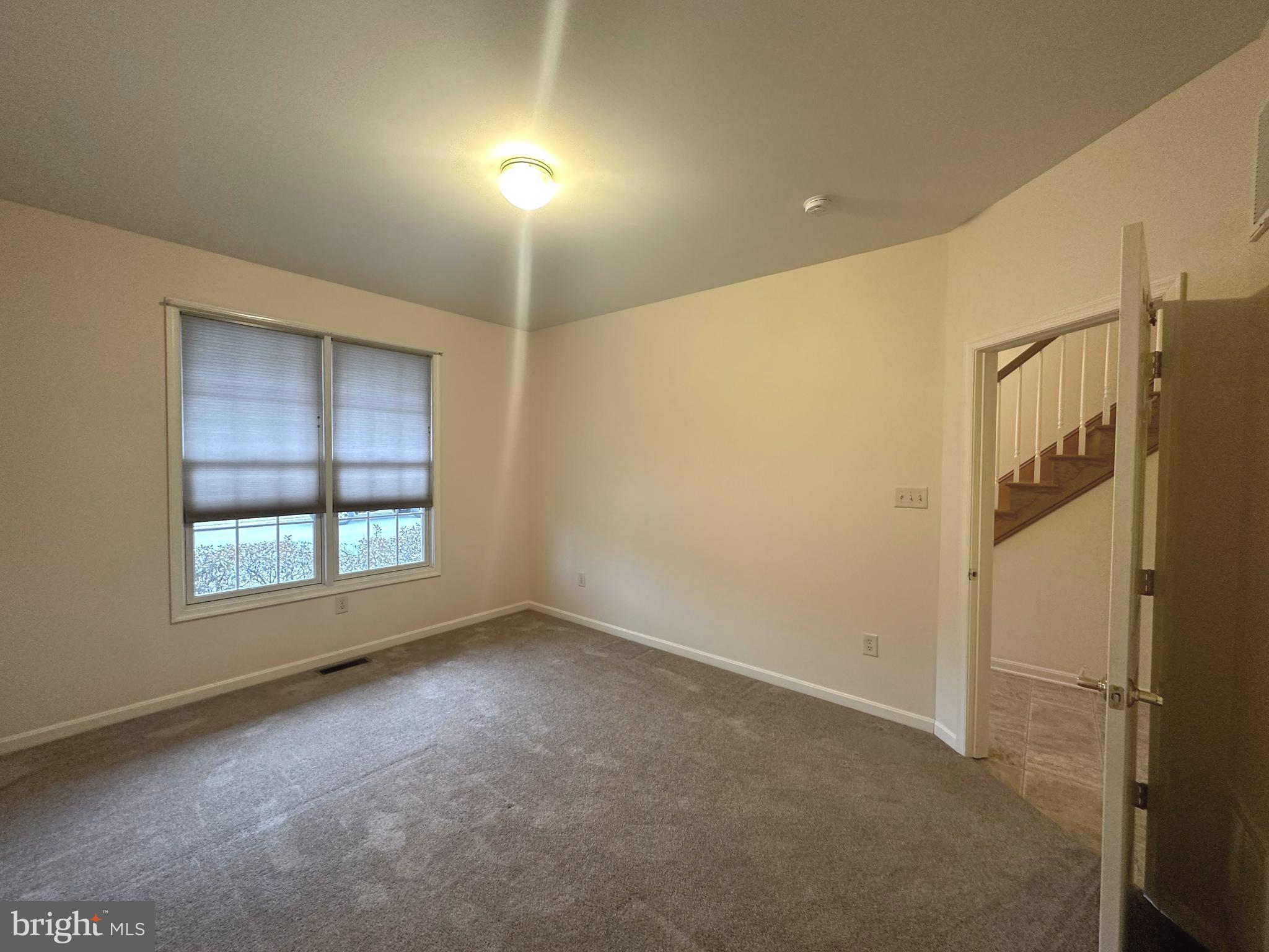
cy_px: 476
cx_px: 634
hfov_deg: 102.1
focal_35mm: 14
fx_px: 513
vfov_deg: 85.7
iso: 250
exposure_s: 1/60
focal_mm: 2.22
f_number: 2.2
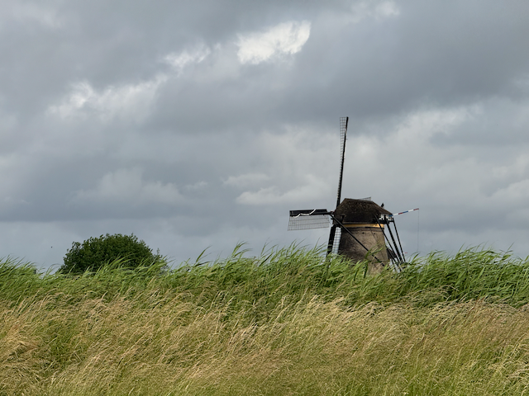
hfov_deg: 16.4
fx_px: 1834
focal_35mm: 120
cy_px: 198
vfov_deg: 12.3
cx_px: 264
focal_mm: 15.66
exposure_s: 1/2283
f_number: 2.8
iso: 64
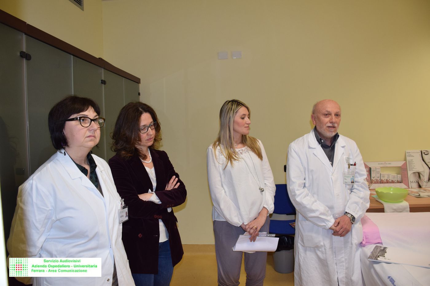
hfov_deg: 67.4
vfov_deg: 47.9
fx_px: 322
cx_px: 215
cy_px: 143
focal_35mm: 27
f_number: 5
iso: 800
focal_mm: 18
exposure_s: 1/100
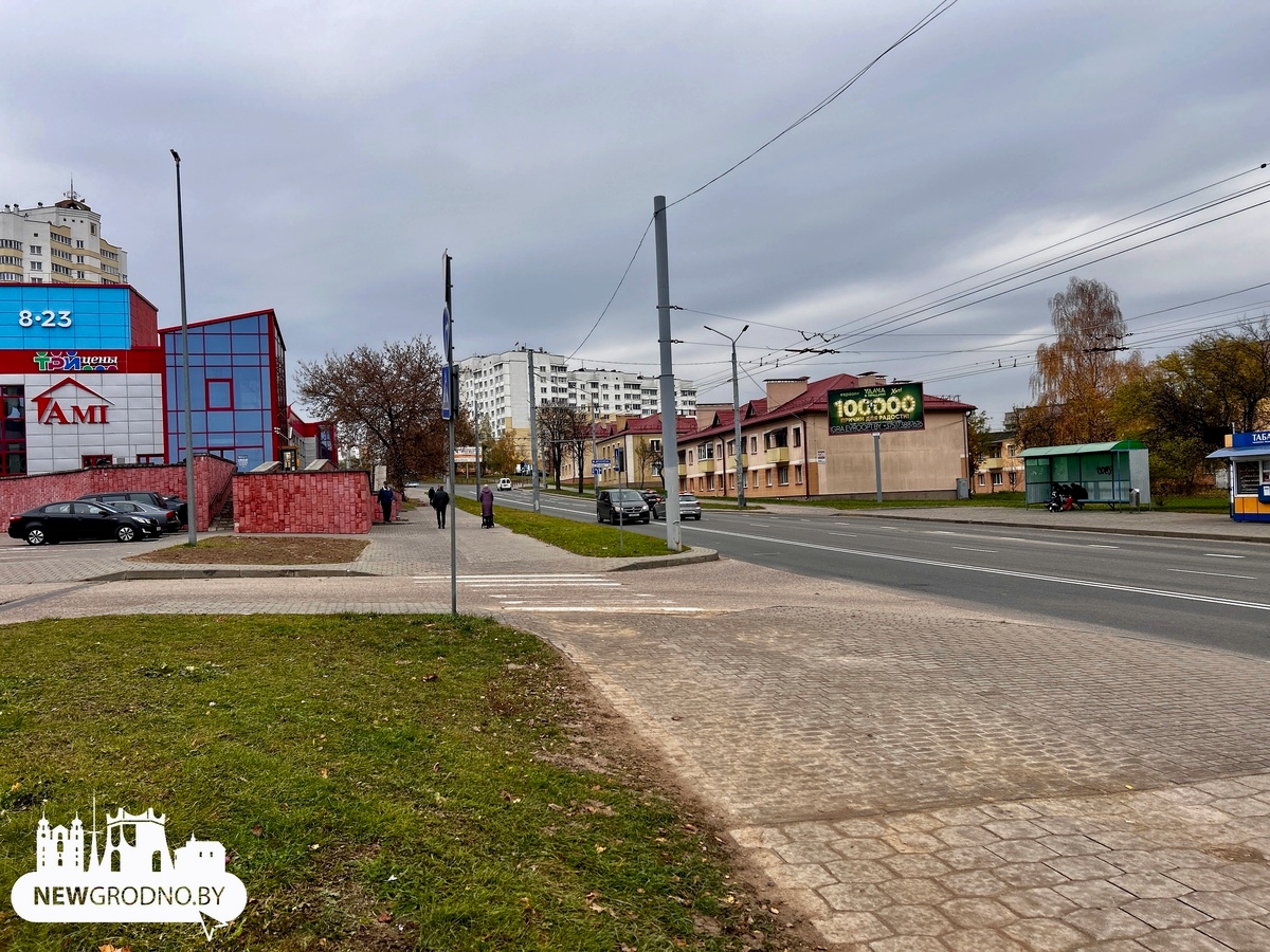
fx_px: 954
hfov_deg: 67.3
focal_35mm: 26
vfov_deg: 53.1
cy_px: 476
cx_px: 635
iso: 50
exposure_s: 1/753
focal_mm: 5.7
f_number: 1.5
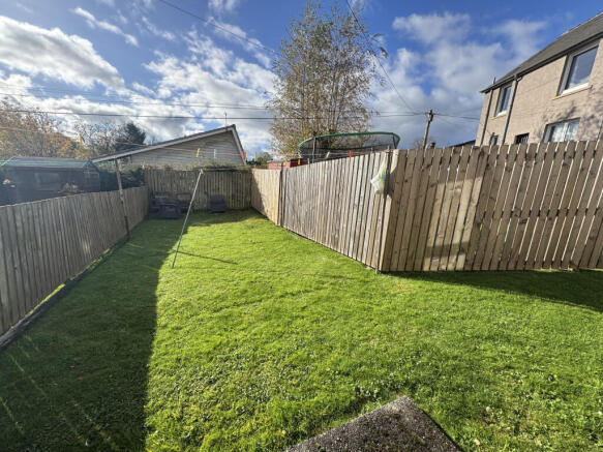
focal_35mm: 14
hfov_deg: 102.1
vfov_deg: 85.7
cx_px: 302
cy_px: 226
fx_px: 244
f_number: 2.2
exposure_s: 1/858
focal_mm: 2.22
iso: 40
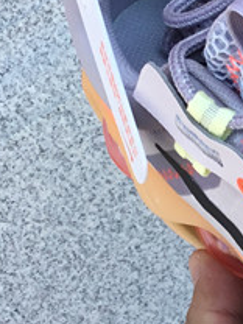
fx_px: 1254
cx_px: 366
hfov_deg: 10.7
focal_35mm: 134
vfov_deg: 14.7
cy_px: 224
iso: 25
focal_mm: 3.3
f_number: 2.4
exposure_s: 1/291
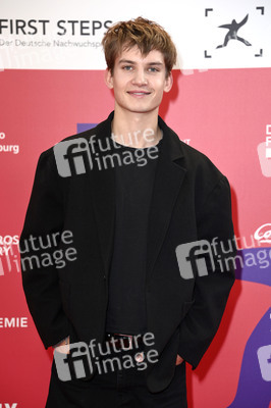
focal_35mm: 112
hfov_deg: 12.2
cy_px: 204
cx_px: 136
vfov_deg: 18.3
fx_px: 1267
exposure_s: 1/250
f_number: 5.6
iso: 500
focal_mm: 112
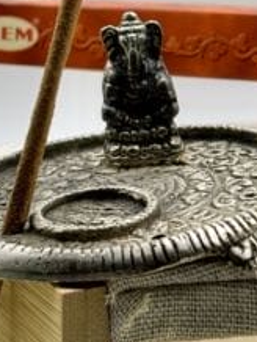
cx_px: 345
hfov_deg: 9.2
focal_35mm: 159
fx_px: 1571
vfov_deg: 12.4
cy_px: 73
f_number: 1.6
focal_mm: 5.96
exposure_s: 1/284
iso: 32
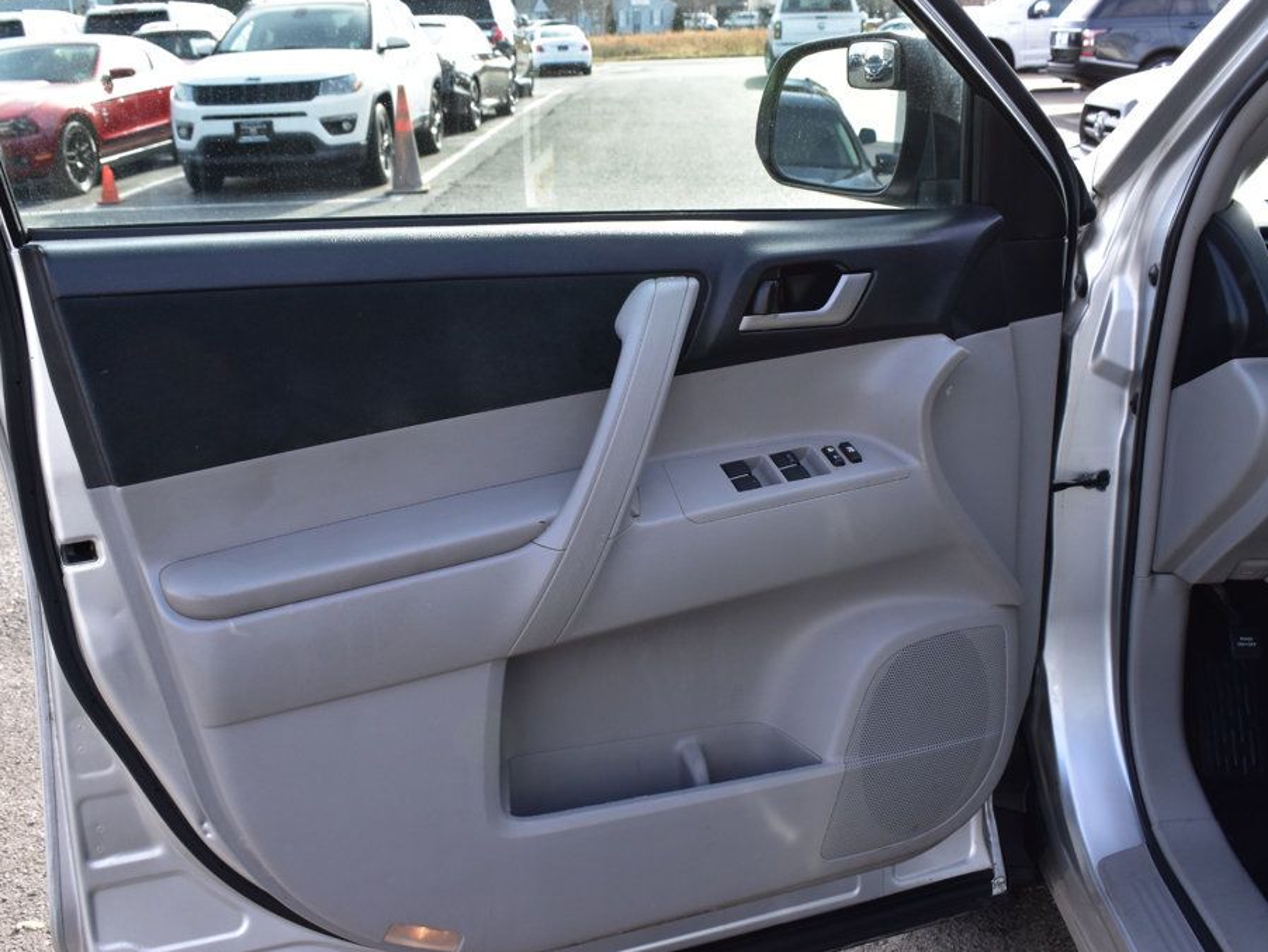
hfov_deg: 51.3
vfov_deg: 39.7
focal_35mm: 36
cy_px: 475
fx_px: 1319
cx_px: 586
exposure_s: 1/160
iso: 400
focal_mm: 22
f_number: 9
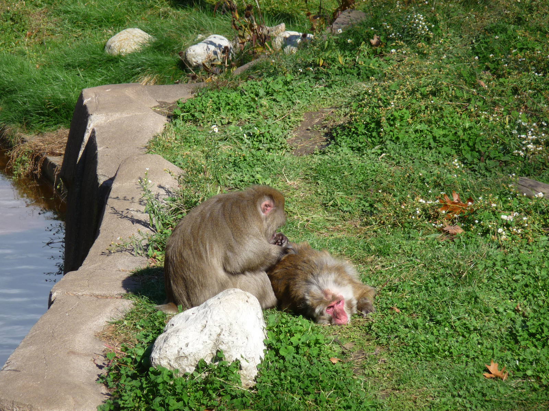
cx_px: 274
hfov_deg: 7.1
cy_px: 206
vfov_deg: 5.3
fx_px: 4441
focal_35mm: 280
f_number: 4.9
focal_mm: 47
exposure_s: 1/320
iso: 100
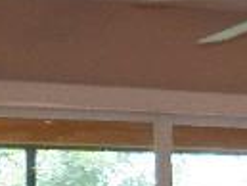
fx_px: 1586
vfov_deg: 6.4
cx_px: 651
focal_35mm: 222
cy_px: 443
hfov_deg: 8.0
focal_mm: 4.9
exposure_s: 1/30
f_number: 2.8
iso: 125
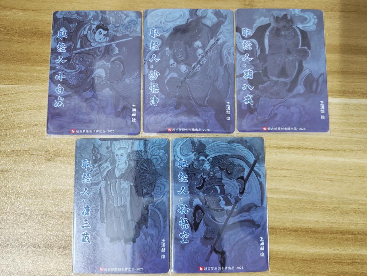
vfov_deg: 48.2
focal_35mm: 29
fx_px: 307
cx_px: 184
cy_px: 138
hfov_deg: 61.7
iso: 400
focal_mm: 6.83
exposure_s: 1/33
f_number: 2
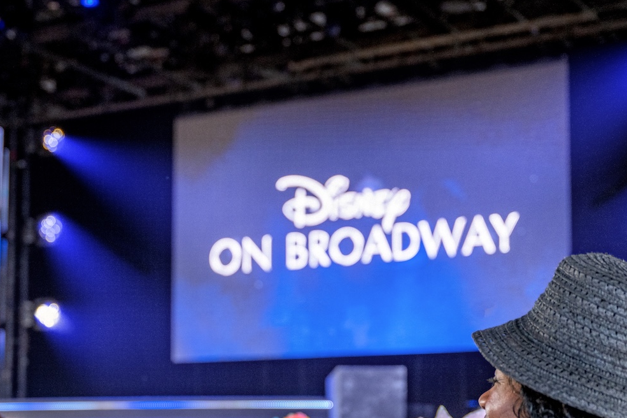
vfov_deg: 17.3
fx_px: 1358
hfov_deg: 25.9
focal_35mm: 78
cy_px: 359
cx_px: 206
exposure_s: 1/500
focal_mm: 40
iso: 800
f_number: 2.8
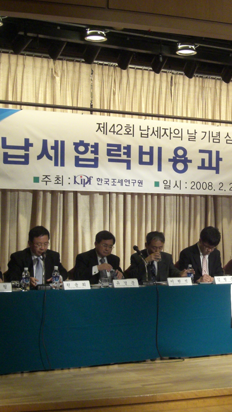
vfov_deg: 31.4
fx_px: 733
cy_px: 206
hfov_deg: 17.7
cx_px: 219
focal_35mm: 67
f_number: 3.3
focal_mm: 7.56
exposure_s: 1/50
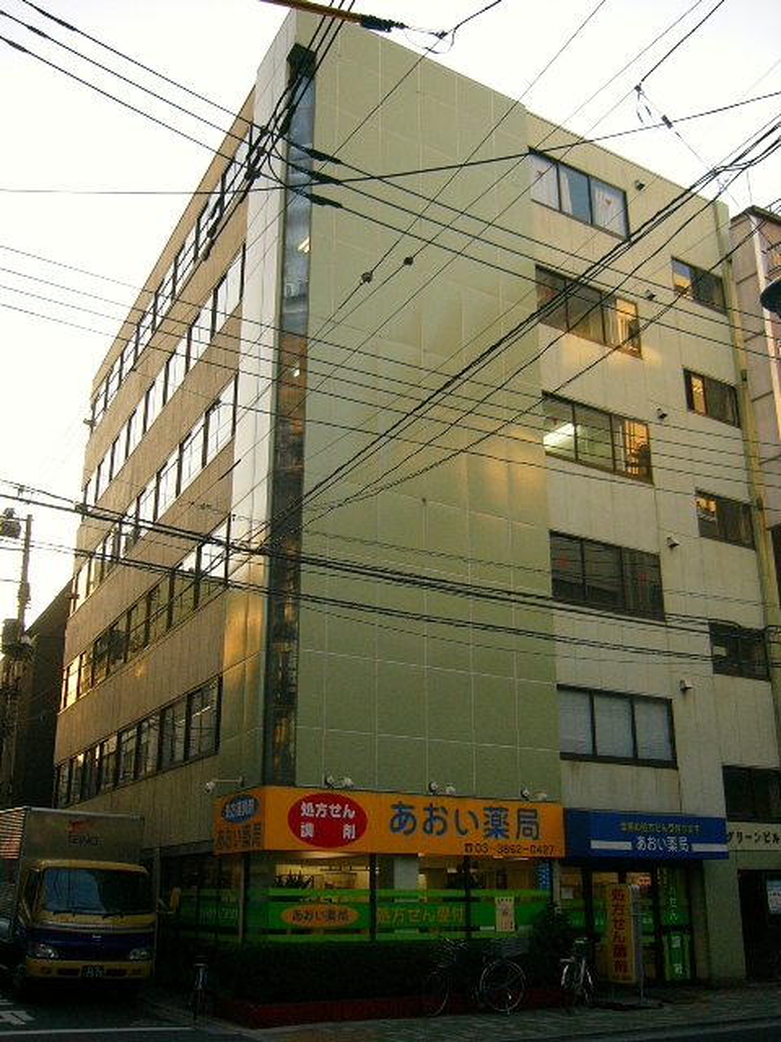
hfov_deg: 40.7
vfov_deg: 52.6
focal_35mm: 35
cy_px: 521
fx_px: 1053
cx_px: 390
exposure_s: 1/320
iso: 100
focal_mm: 5.8
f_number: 2.8
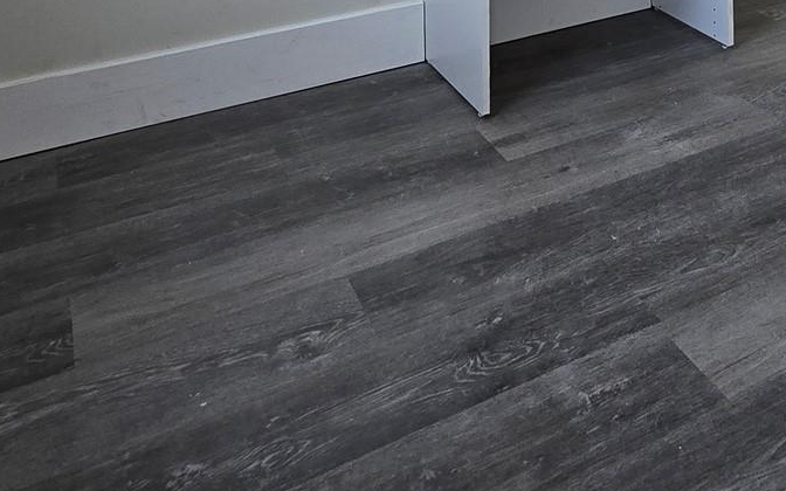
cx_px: 719
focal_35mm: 42
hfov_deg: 42.9
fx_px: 900
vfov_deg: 21.8
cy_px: -353
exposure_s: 1/60
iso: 64
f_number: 2.2
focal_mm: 2.2
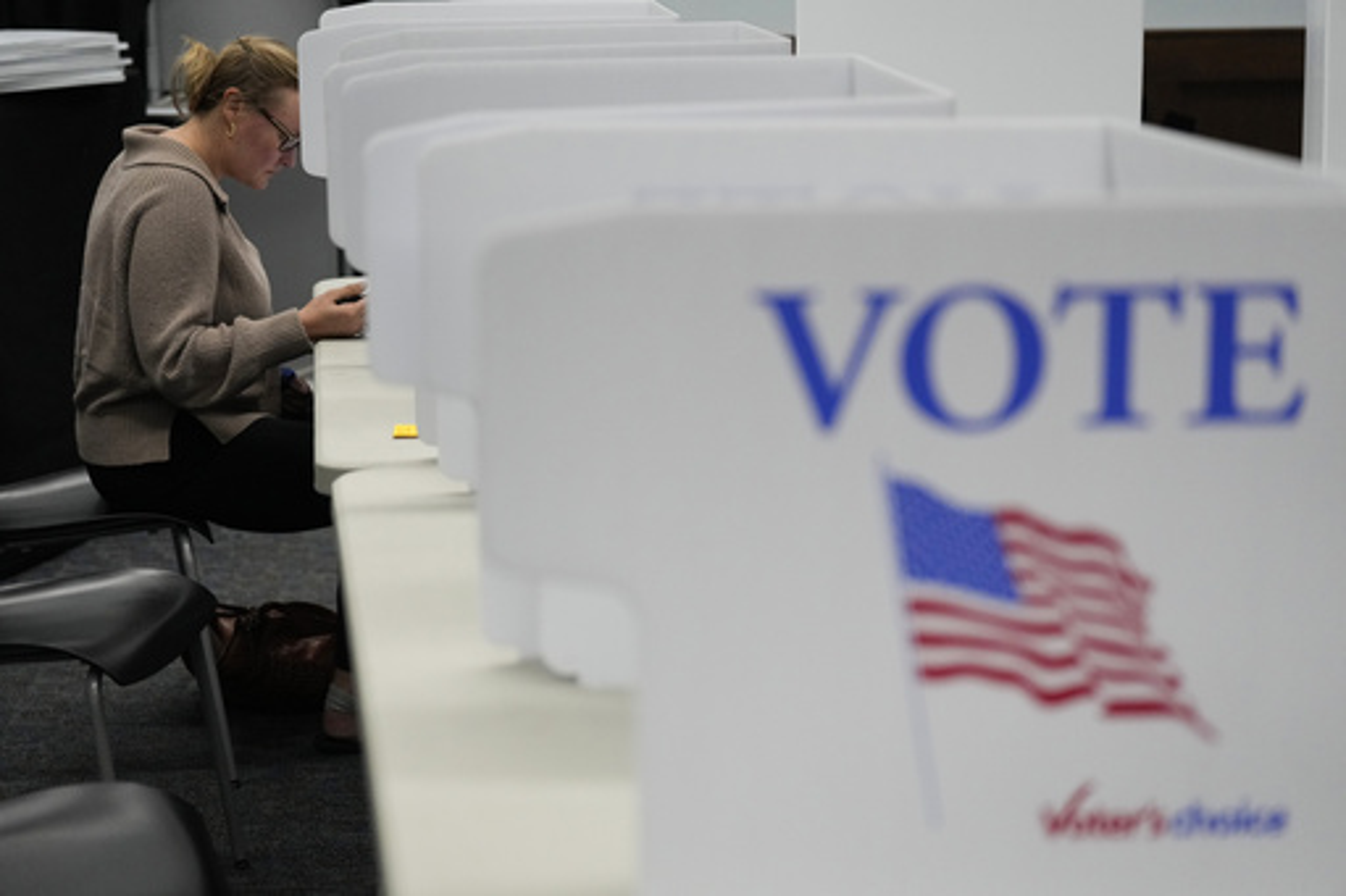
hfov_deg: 27.0
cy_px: 448
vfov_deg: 18.2
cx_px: 673
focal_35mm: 75
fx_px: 2803
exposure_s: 1/1000
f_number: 2.8
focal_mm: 75
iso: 3200
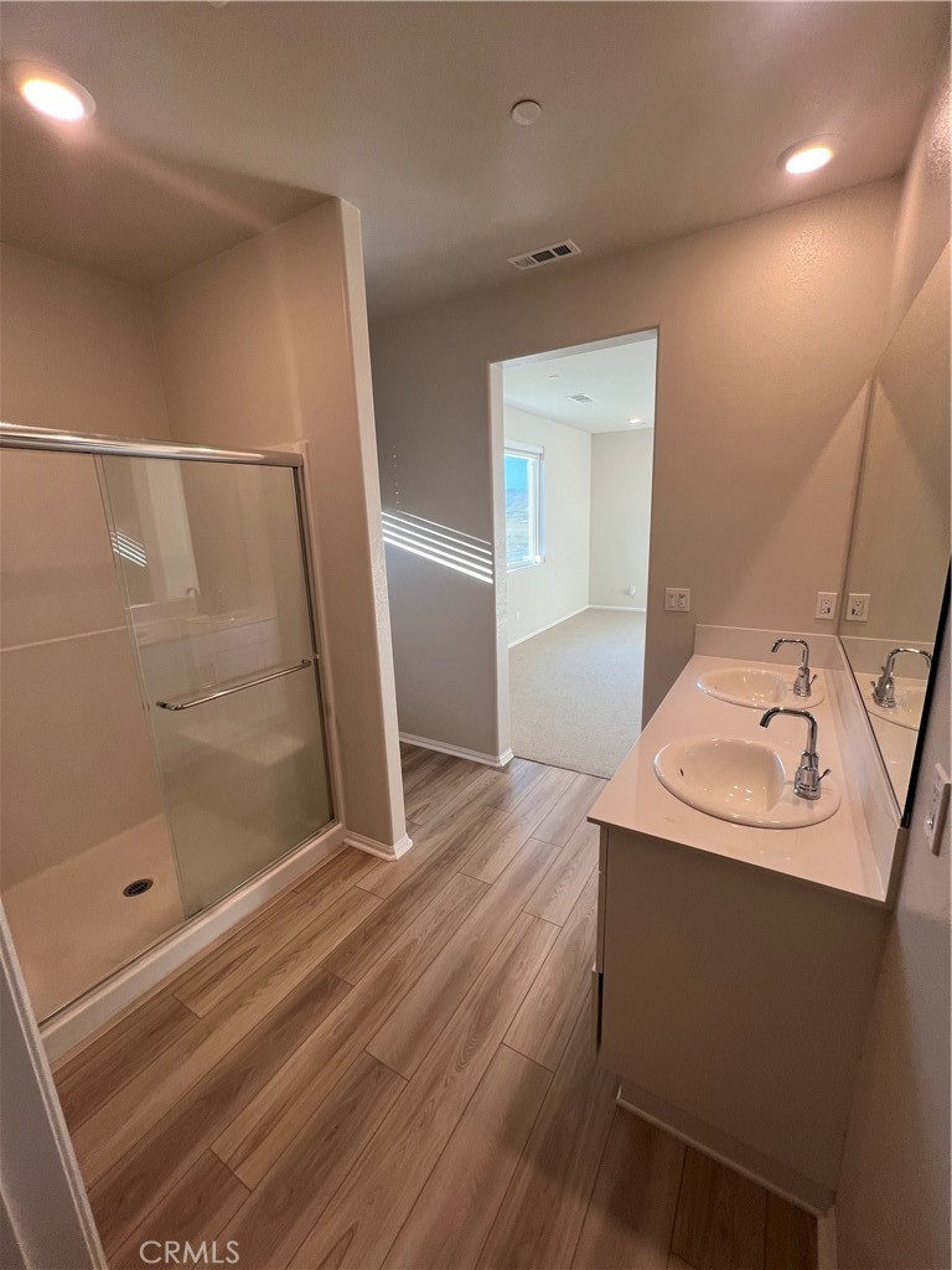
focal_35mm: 13
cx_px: 476
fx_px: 477
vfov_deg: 106.2
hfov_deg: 89.9
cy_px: 635
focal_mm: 1.57
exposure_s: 1/120
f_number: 1.8
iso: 64
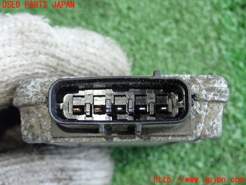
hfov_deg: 29.8
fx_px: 462
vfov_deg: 22.6
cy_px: 92
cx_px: 123
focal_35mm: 65
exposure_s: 1/60
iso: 500
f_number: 3.8
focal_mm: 11.78
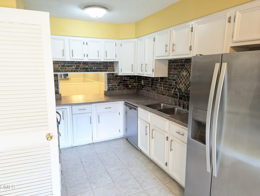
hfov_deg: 71.5
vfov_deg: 56.9
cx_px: 130
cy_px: 98
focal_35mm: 24
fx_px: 180
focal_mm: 6.81
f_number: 1.85
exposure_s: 1/60
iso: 548
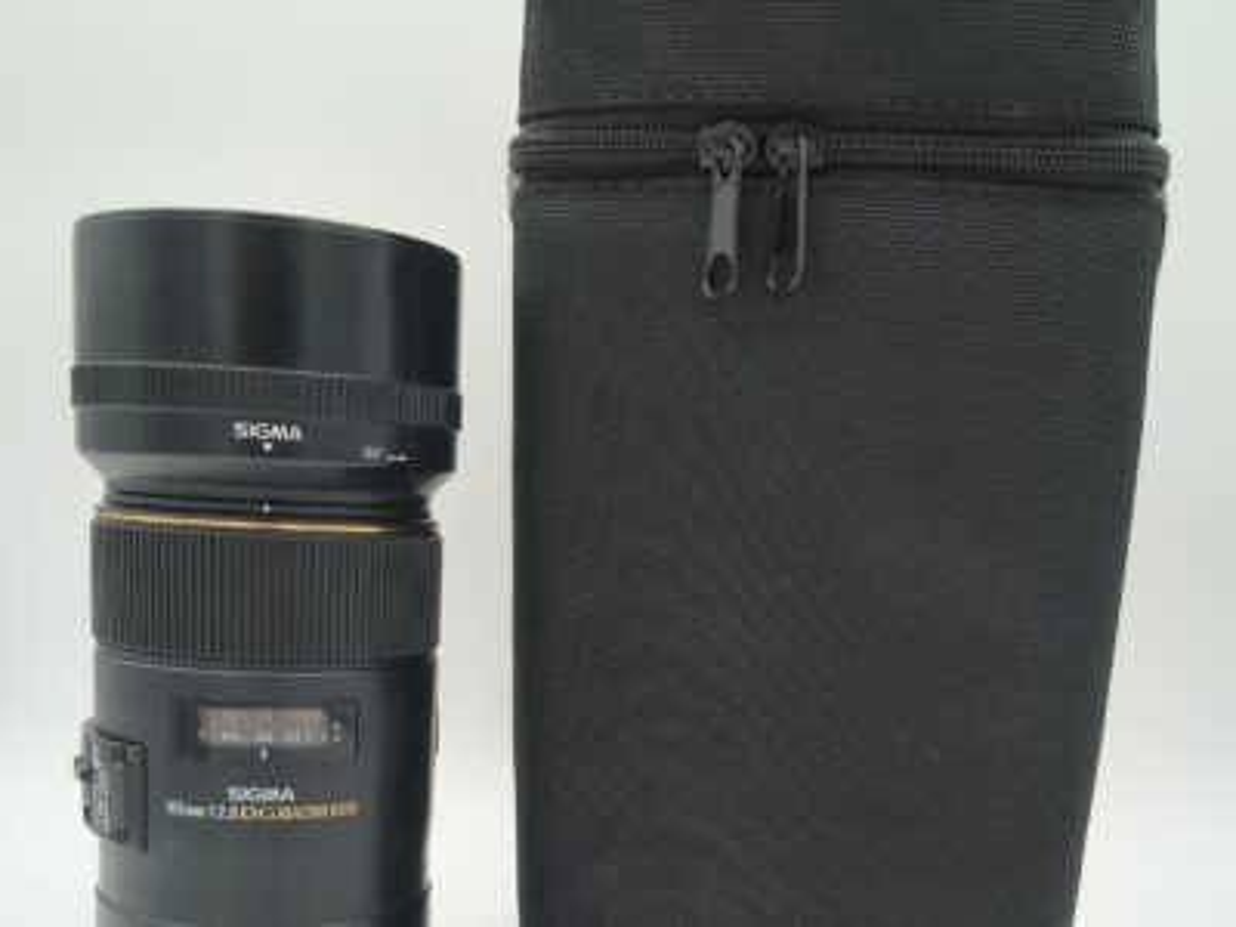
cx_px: 618
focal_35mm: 24
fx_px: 857
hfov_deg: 71.6
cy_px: 464
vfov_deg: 56.8
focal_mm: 5.56
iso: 100
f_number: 1.8
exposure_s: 1/352
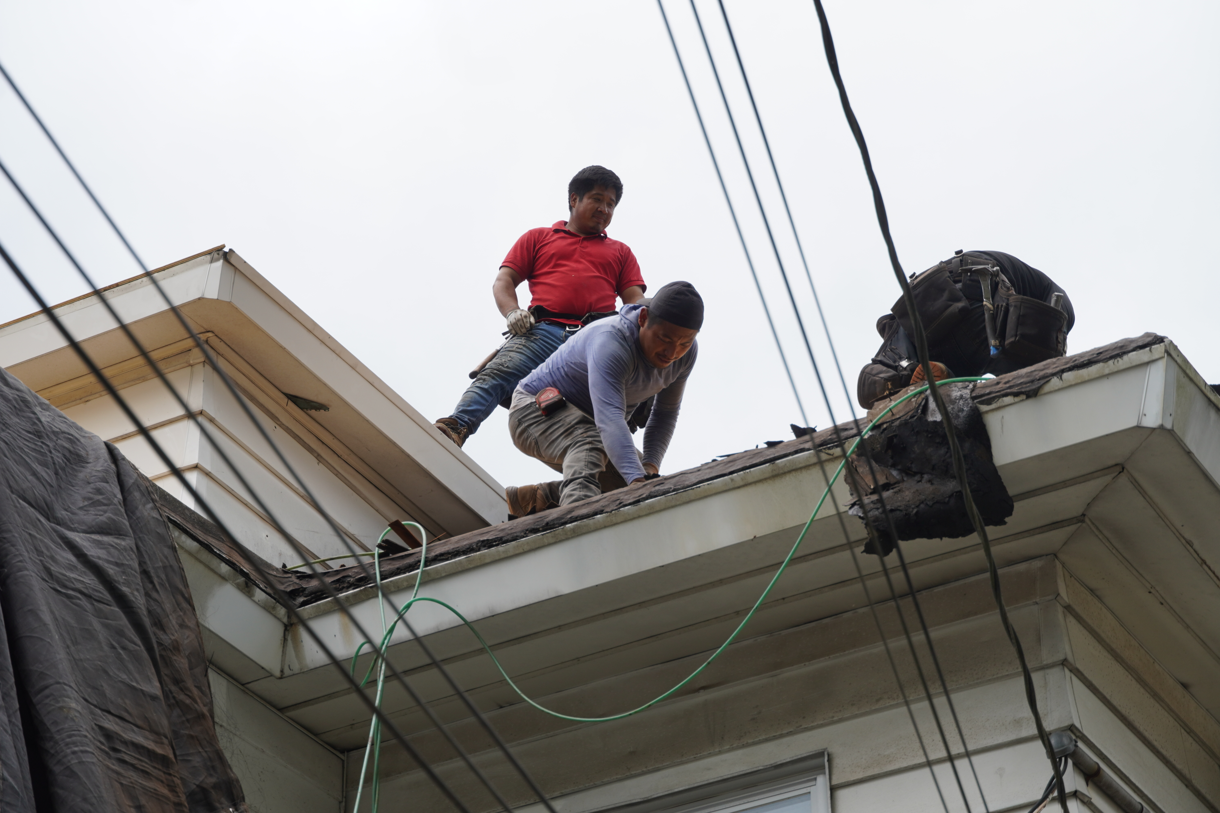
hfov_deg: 19.7
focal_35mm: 104
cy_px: 406
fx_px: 3507
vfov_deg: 13.2
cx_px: 610
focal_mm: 69
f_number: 6.3
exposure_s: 1/200
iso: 100
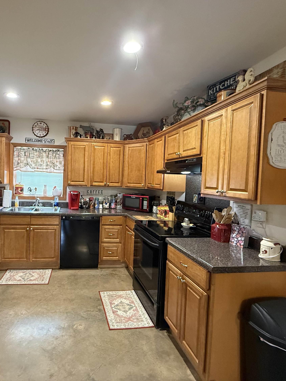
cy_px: 187
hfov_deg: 67.0
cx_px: 98
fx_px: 209
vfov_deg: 84.7
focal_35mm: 19
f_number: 2.2
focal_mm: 2.22
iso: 500
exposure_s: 1/60
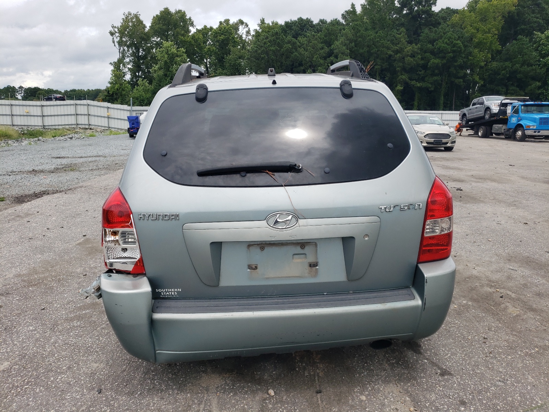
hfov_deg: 67.3
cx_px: 274
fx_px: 412
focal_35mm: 26
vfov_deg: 53.1
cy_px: 206
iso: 50
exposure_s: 1/2500
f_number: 1.5
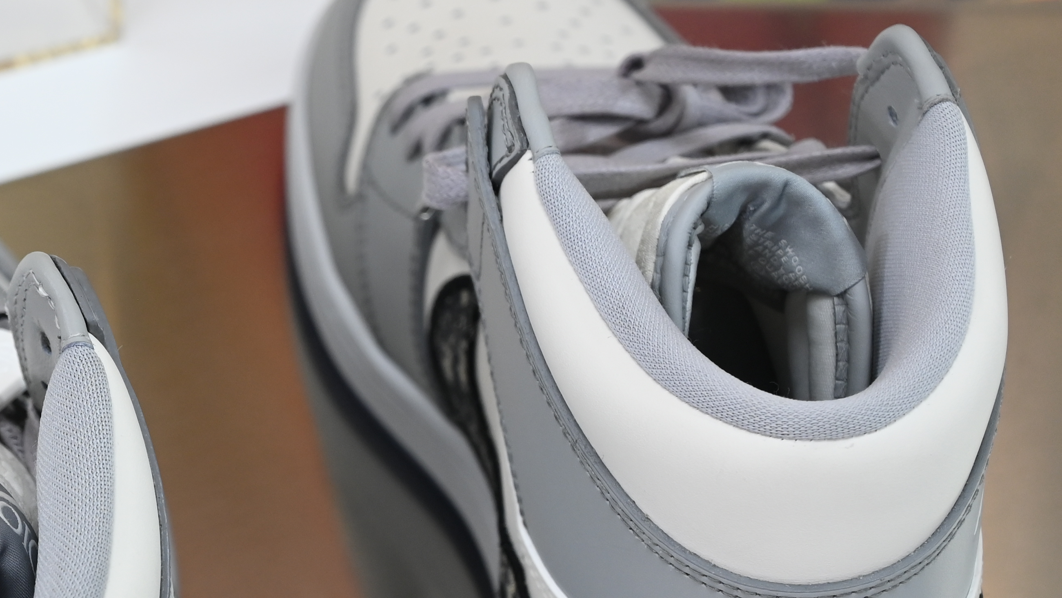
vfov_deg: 8.3
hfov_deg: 14.3
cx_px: -146
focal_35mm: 146
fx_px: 4112
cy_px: 551
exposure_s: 1/100
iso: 640
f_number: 6.3
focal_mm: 60
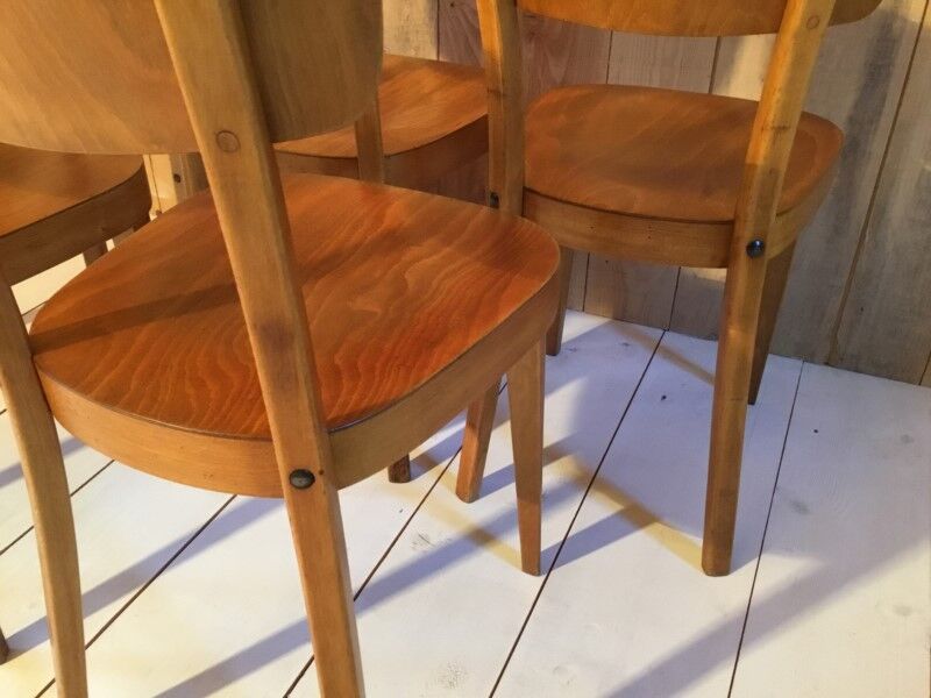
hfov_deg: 58.4
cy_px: 349
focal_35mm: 31
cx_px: 466
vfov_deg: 45.4
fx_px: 834
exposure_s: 1/25
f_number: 2.4
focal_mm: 3.3
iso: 200
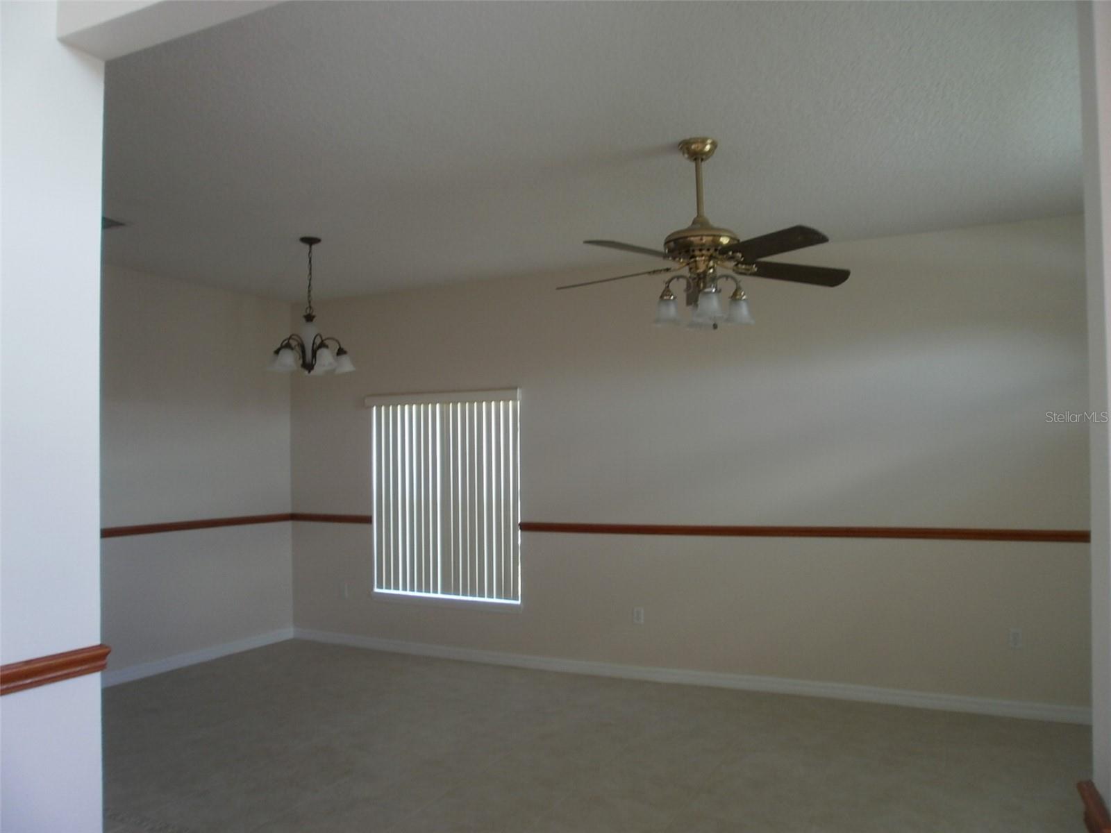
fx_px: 834
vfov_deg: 53.1
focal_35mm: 26
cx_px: 556
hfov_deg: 67.3
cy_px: 416
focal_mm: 4.65
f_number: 2.6
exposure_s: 1/30
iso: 100
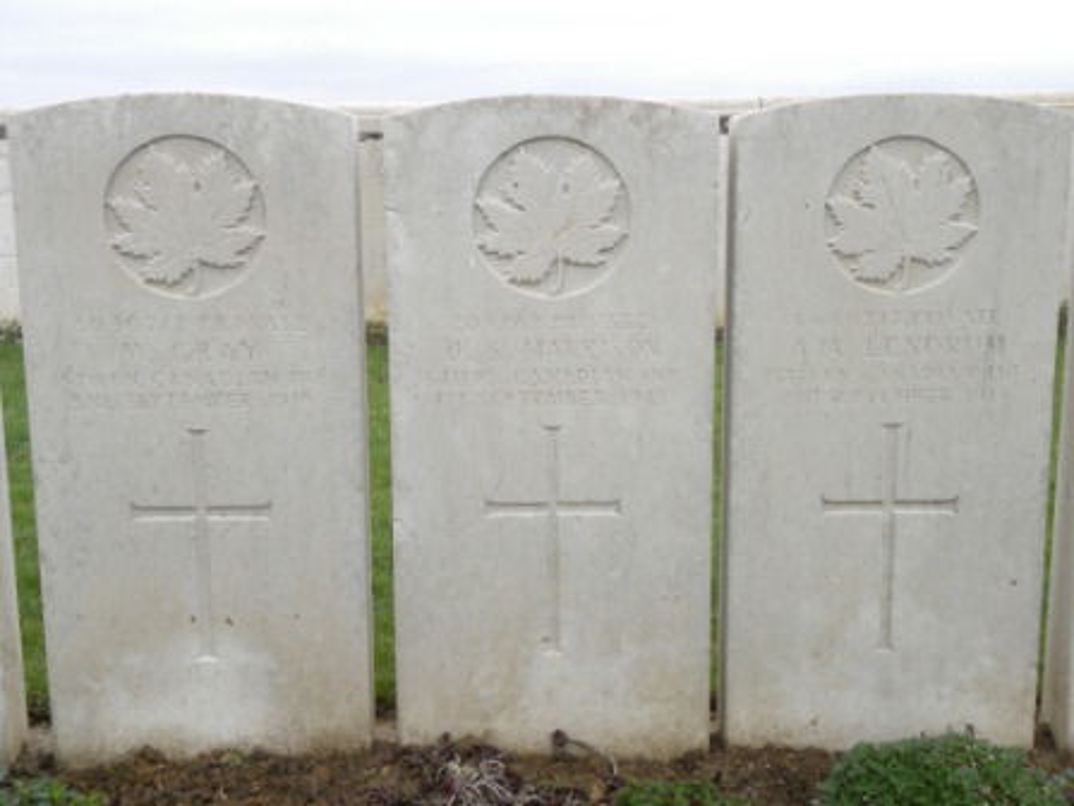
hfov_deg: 41.2
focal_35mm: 46
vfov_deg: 31.5
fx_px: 1427
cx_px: 537
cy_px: 403
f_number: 3.2
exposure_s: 1/107
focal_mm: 8.2
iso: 64
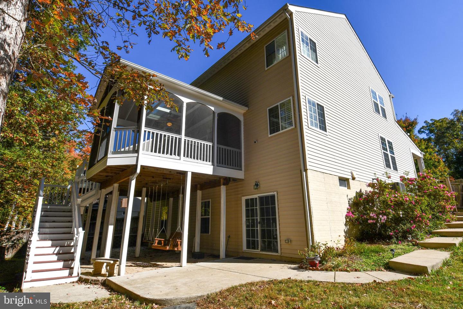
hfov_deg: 90.0
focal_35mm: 18
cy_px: 154
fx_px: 231
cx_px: 232
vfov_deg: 67.4
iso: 100
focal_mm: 12
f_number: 11
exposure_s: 1/250
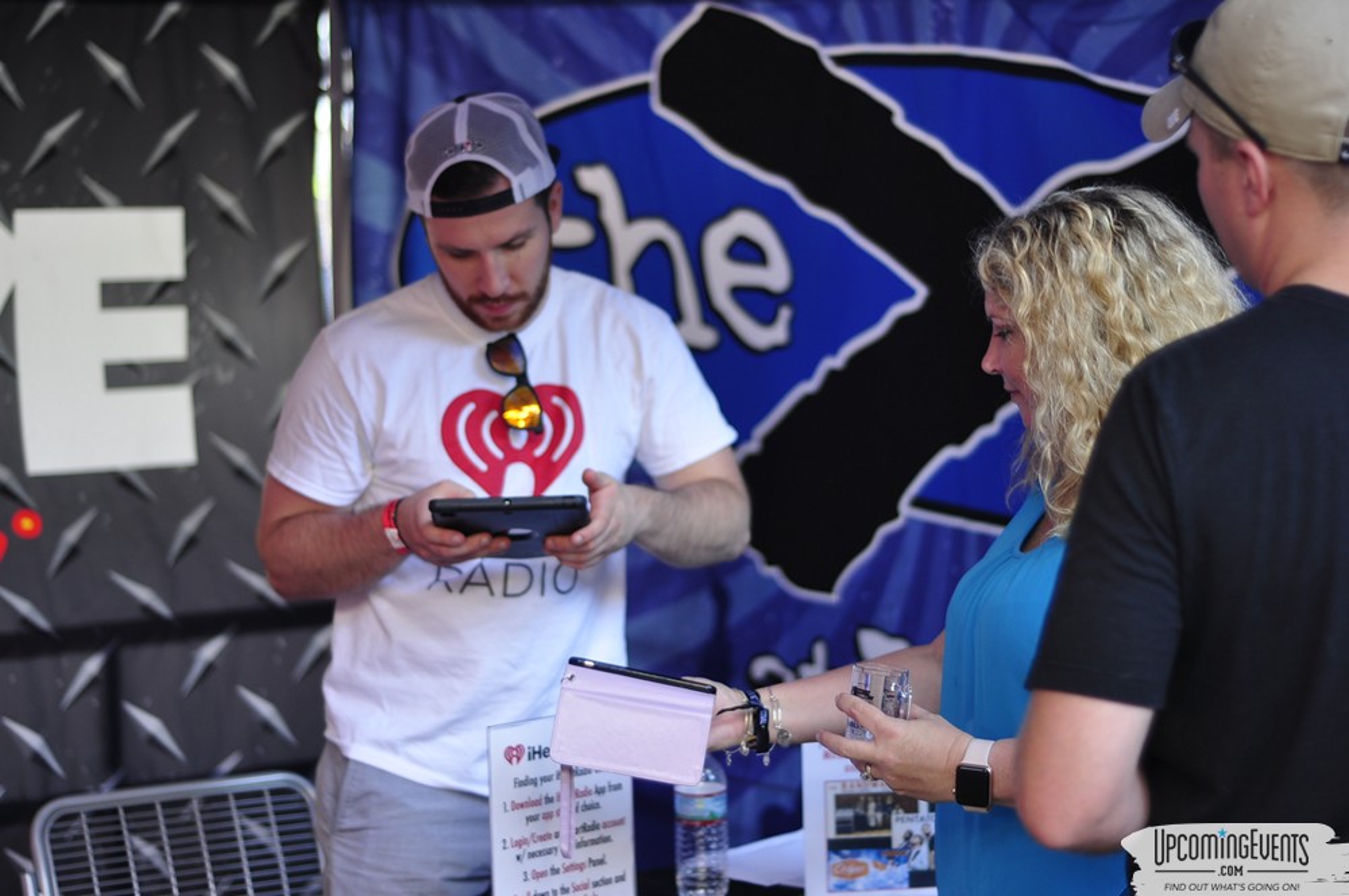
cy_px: 448
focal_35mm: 75
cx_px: 674
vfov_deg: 18.1
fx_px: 2807
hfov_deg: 27.0
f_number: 1.8
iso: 200
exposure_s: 1/100
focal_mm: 50
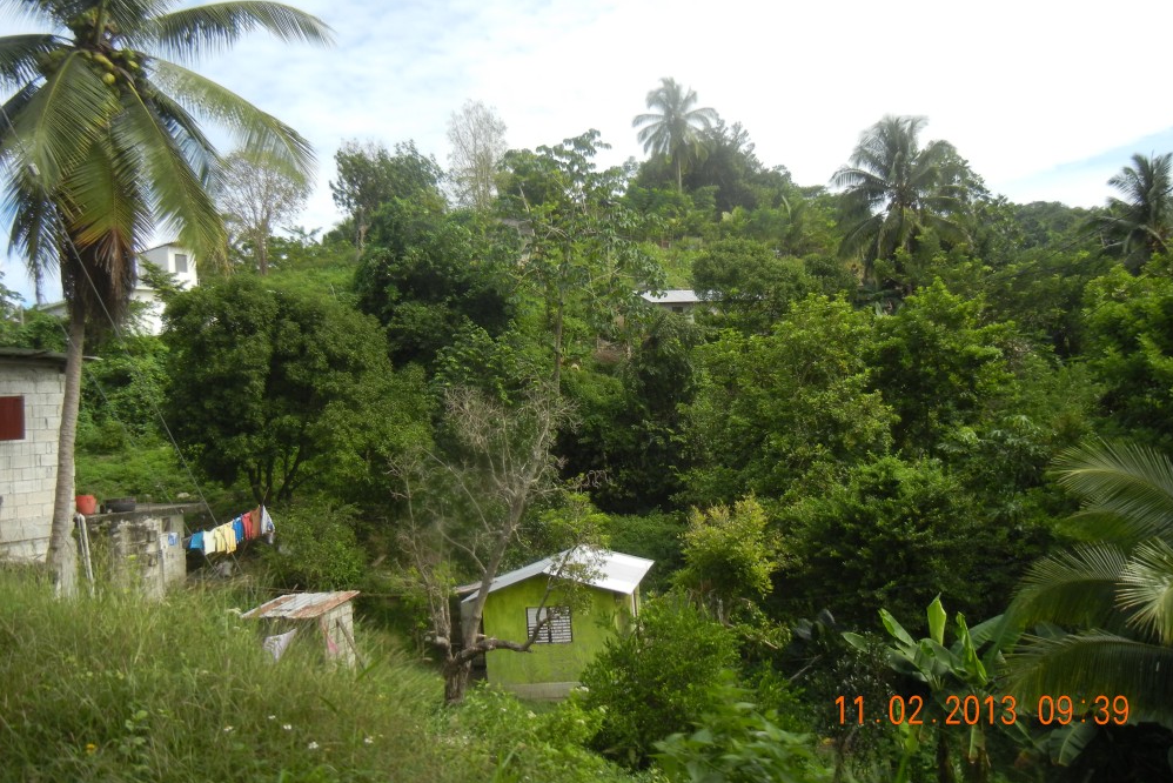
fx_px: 1043
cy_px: 353
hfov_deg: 58.7
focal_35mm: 32
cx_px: 601
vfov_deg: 41.1
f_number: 3.5
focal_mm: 5.4
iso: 160
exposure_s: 1/775
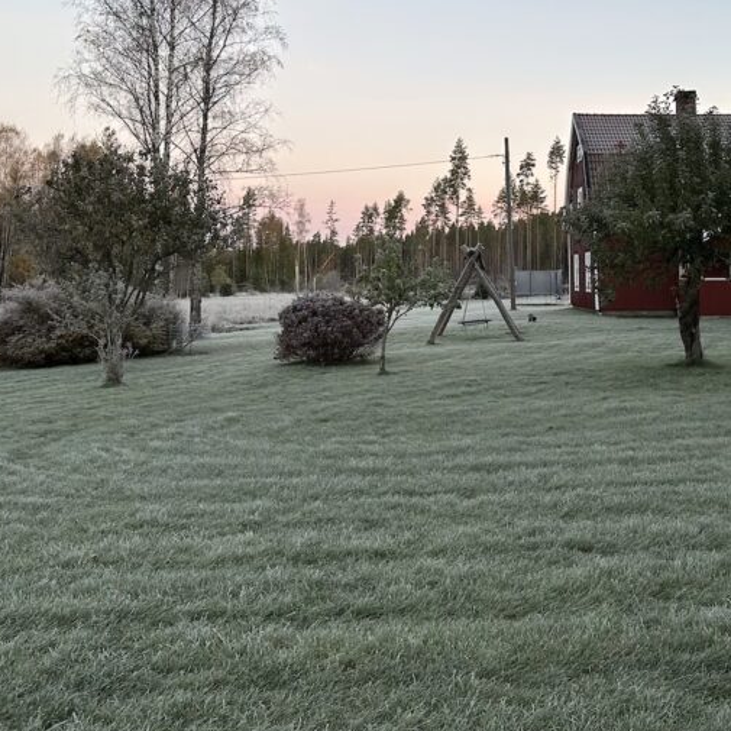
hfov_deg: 38.8
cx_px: 476
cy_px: 185
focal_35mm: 43
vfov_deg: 38.2
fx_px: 1027
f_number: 1.78
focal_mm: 6.86
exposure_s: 1/121
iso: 125
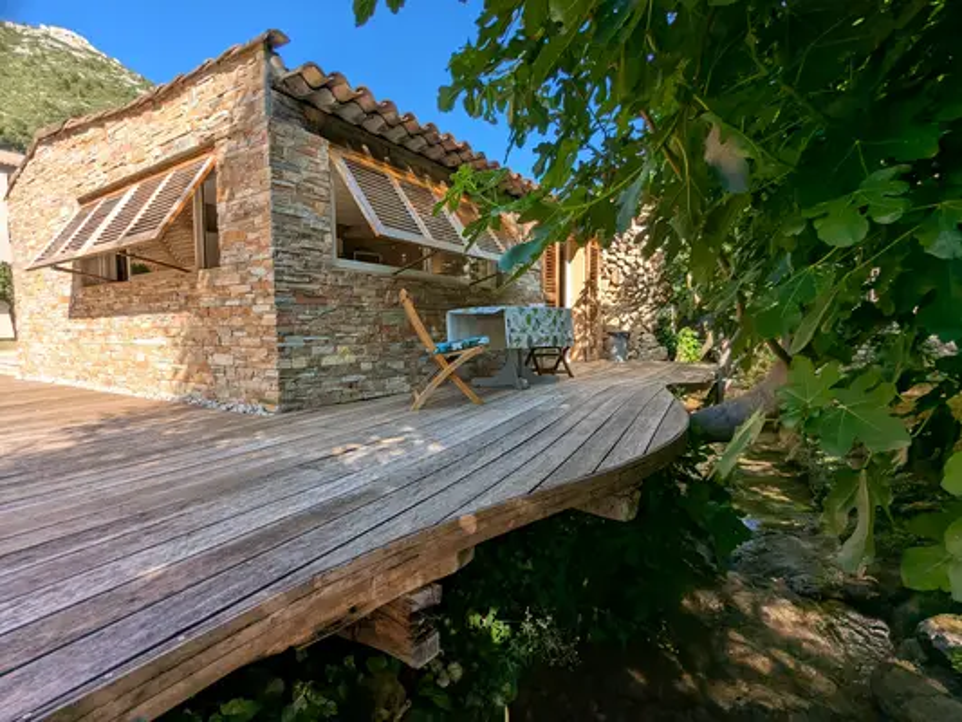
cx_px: 481
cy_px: 361
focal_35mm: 16
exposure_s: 1/650
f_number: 2.2
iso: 40
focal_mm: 2.35
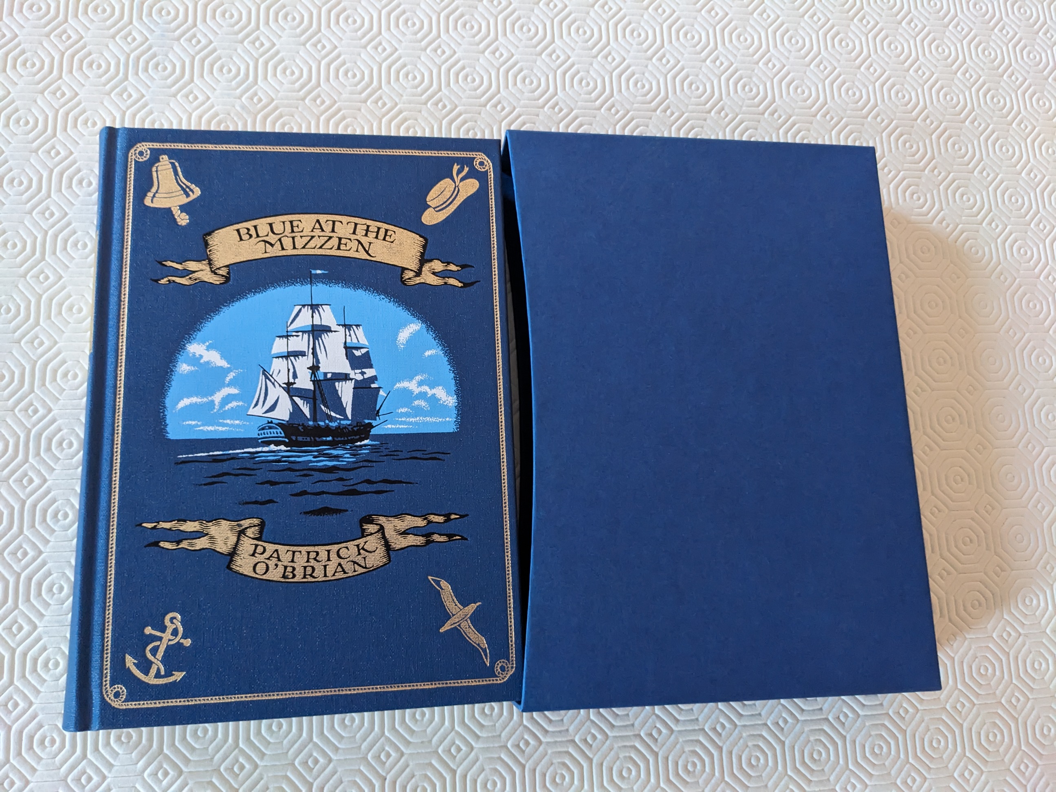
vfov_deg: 51.4
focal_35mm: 27
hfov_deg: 65.3
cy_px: 396
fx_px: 824
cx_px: 528
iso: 936
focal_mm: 4.38
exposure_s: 1/49.9
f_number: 1.73
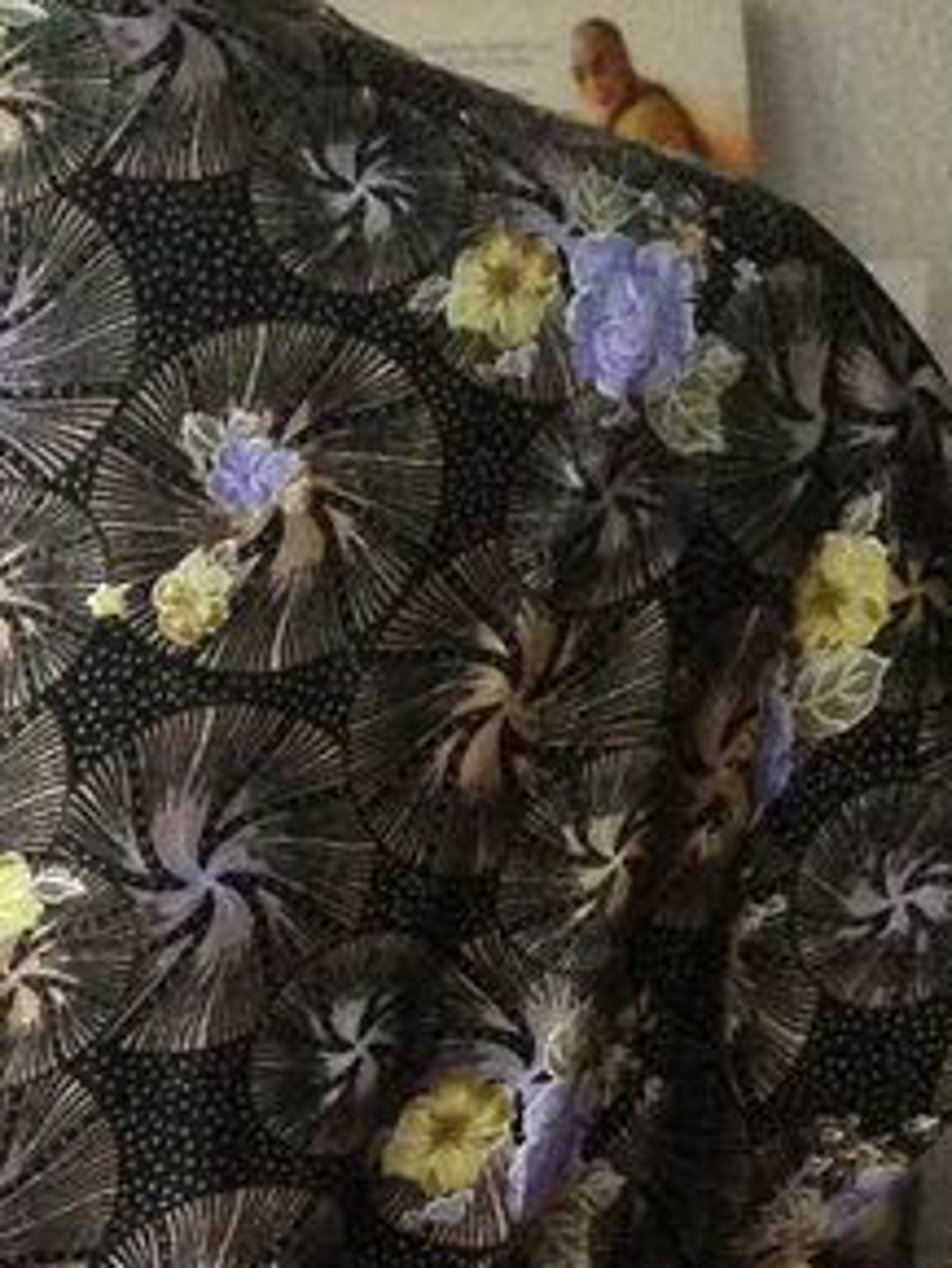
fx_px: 5570
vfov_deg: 12.1
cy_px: 2148
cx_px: -333
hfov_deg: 9.6
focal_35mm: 152
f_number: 2.4
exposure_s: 1/15
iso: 320
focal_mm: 4.12
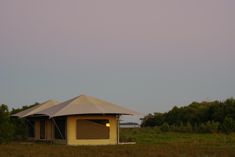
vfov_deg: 16.7
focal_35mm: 82
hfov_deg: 24.8
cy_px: 78
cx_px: 118
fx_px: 535
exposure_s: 1/5
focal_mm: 55
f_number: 10
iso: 400
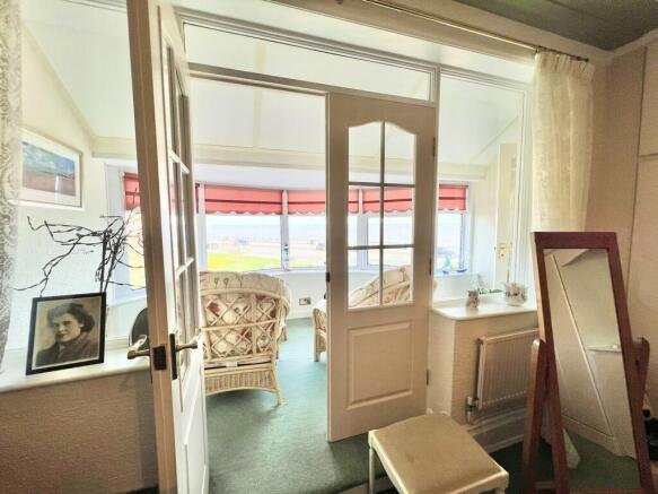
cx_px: 329
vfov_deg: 89.9
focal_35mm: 13
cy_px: 247
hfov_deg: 106.2
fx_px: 247
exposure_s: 1/162
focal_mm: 1.57
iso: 32
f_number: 1.8
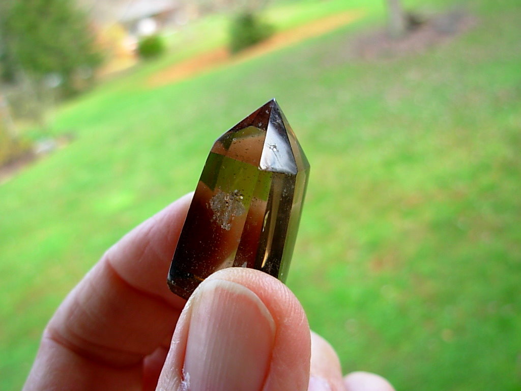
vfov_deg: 37.7
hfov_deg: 49.0
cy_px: 196
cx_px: 260
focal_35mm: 38
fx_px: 572
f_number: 2.9
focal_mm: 6.3
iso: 50
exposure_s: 1/108
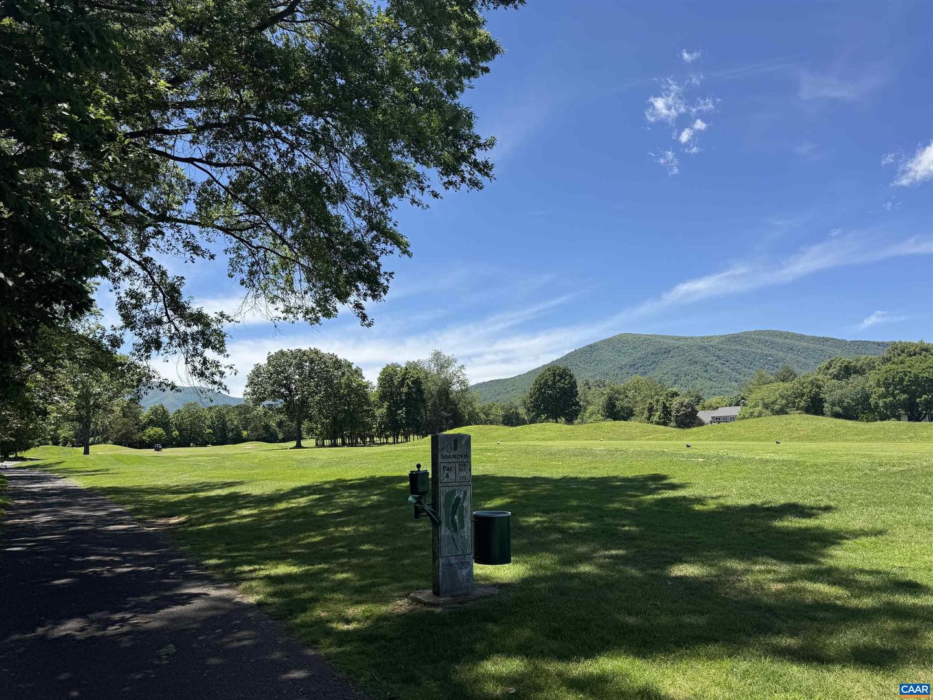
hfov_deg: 71.6
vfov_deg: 56.8
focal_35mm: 24
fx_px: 647
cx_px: 466
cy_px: 350
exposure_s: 1/4049
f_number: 1.78
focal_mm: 6.76
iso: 80
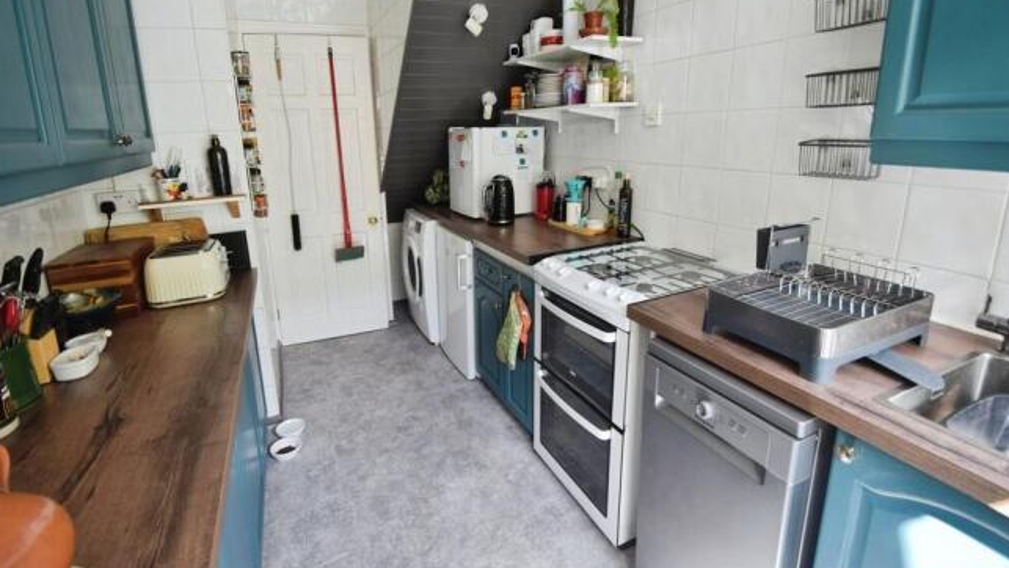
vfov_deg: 66.8
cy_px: 326
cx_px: 501
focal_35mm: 16
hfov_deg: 99.4
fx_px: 428
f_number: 4.5
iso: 400
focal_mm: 10
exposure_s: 1/100
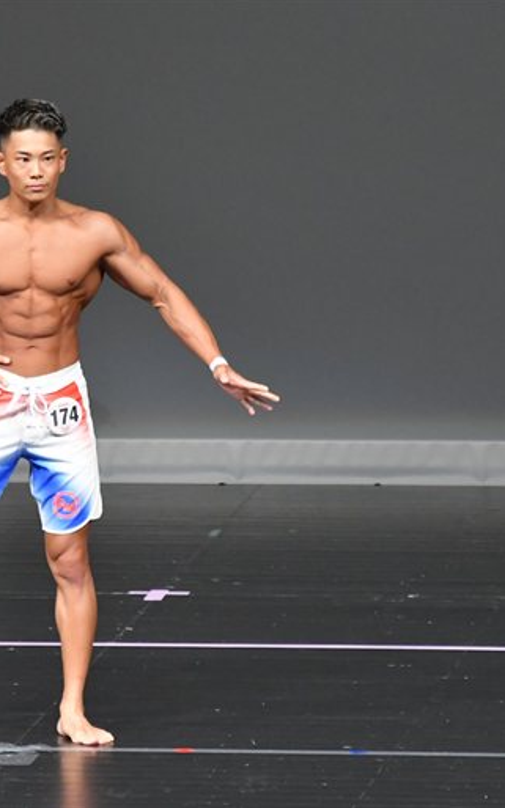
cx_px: 128
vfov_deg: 4.0
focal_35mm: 530
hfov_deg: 2.5
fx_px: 11677
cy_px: 404
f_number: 5.6
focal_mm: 230
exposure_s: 1/400
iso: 5000
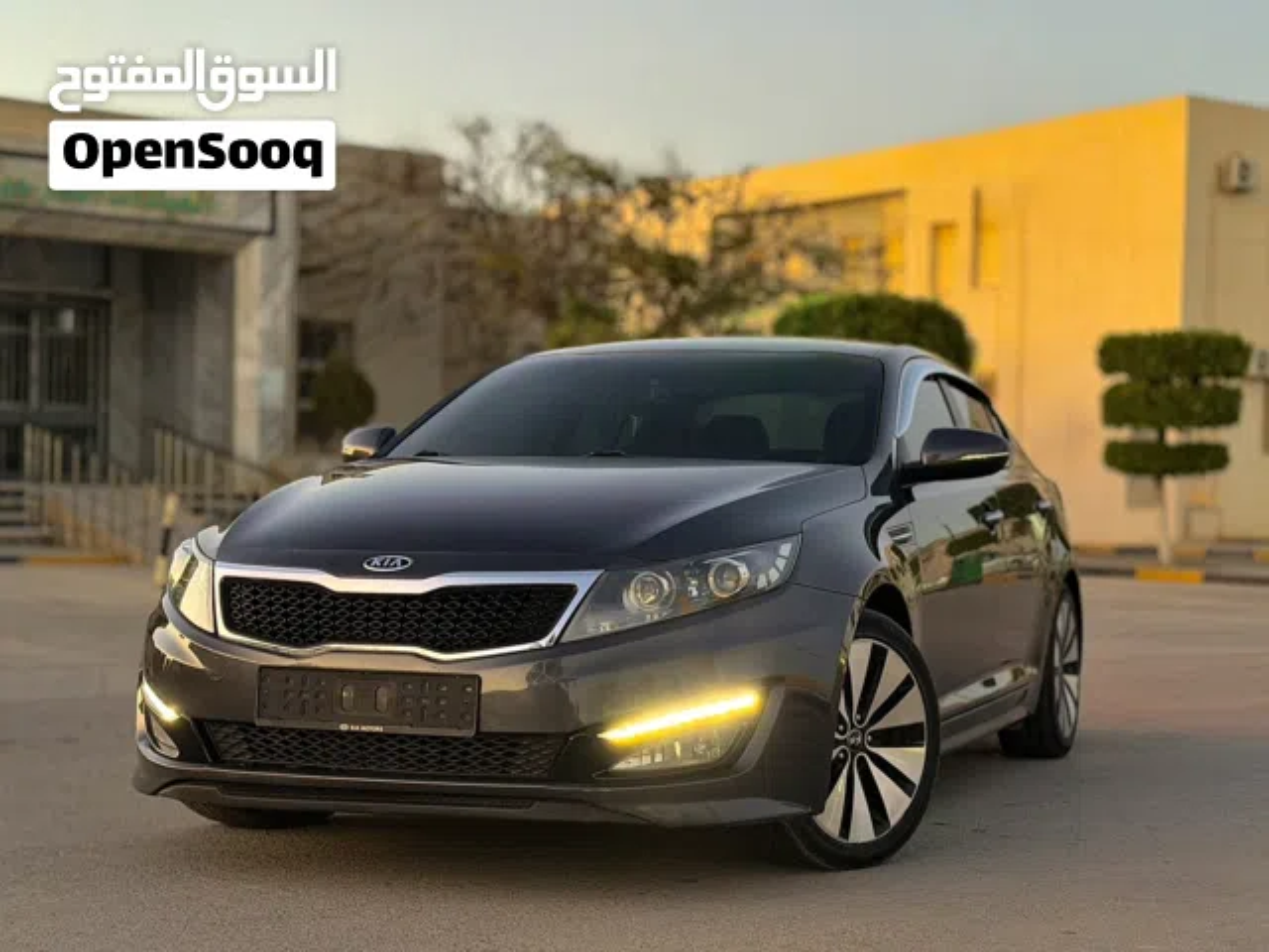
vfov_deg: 30.3
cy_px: 476
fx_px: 1760
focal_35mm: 48
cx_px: 634
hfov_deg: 39.7
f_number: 1.78
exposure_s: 1/40
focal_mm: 6.76
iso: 500
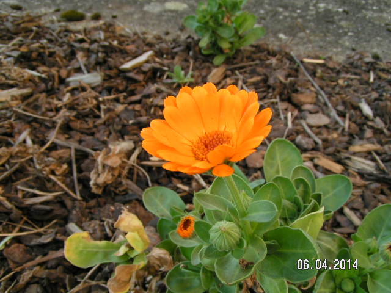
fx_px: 429
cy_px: 146
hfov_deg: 49.0
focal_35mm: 38
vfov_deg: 37.7
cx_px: 196
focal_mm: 5.8
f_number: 5.6
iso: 50
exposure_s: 1/50
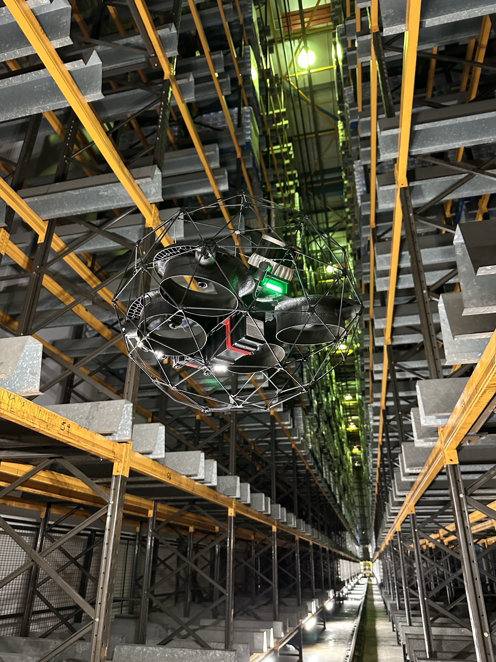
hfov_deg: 56.8
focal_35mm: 24
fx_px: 459
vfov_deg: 71.6
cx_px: 248
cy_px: 331
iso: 800
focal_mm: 6.86
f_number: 1.78
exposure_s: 1/33
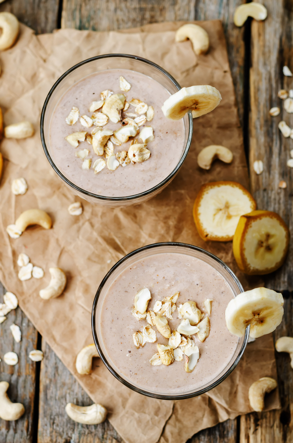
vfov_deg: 27.1
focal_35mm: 75
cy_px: 222
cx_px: 146
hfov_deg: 18.1
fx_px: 920
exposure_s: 1/30
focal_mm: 50
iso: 100
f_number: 5
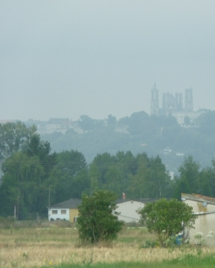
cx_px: 180
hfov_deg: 3.7
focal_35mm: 418
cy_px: 134
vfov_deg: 4.6
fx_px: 3322
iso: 200
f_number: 4
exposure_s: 1/500
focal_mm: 56.7
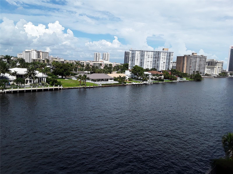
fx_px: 182
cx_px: 116
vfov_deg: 51.4
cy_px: 87
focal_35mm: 27
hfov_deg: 65.3
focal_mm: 2.91
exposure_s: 1/2475
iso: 40
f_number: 1.9
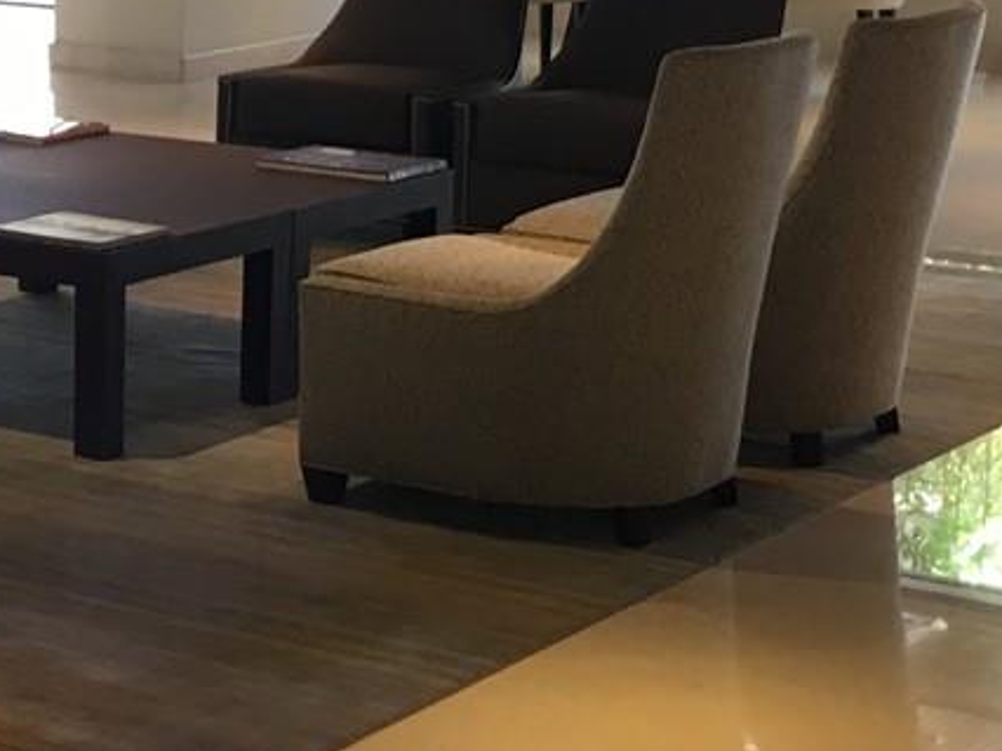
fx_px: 3153
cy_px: 217
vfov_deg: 13.5
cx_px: -31
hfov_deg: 17.6
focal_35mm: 109
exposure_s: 1/30
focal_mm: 4.15
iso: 64
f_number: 2.2
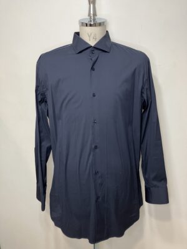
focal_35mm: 28
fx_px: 202
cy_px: 124
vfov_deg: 63.4
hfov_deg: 49.7
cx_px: 94
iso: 125
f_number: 1.8
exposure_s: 1/50
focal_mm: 3.99
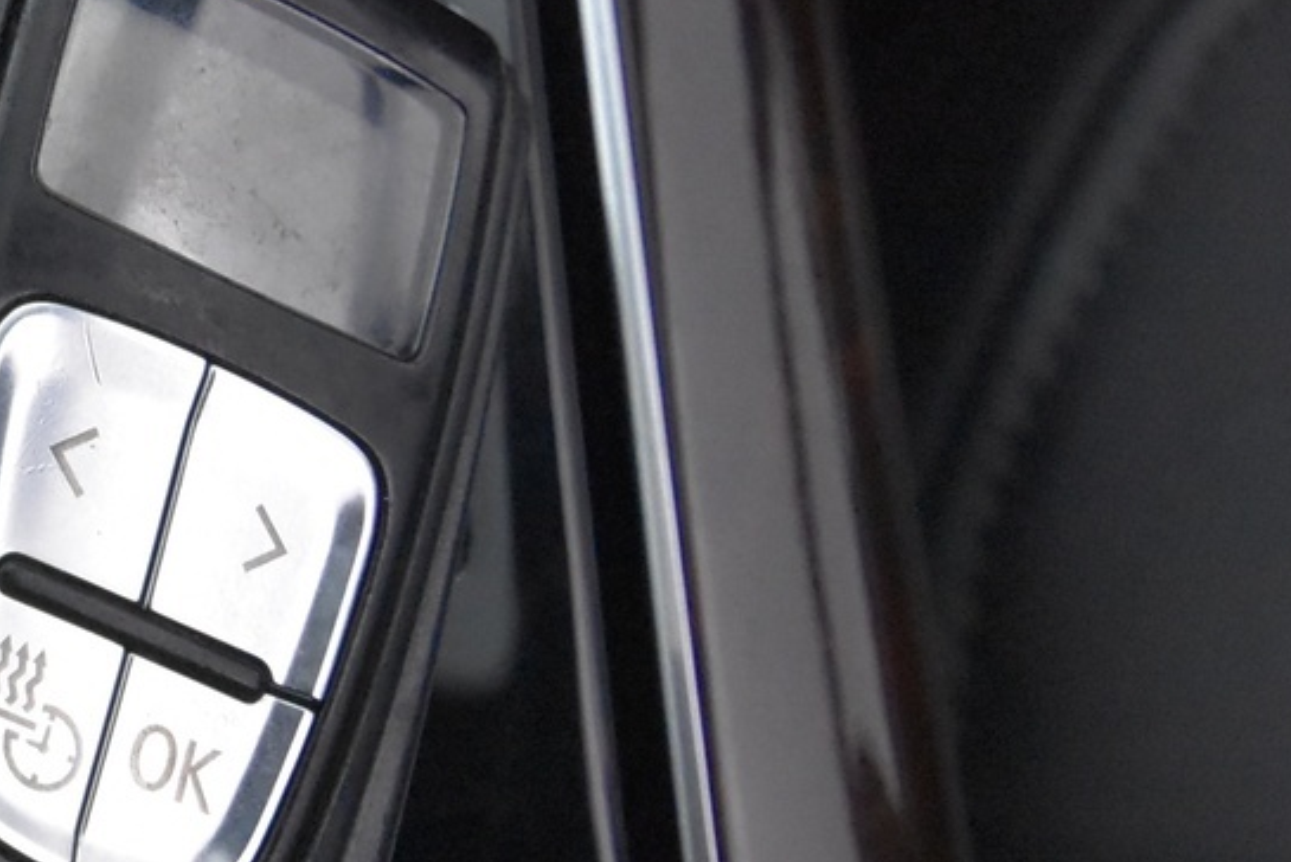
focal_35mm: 89
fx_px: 3193
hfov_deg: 20.3
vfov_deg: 15.3
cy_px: 149
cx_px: -519
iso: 5600
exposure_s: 1/60
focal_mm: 20
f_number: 5.6
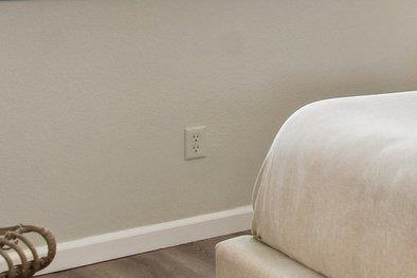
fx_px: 904
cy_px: -59
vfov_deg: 16.7
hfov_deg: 19.4
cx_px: 754
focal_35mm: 78
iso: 100
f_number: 8
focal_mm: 10
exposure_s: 1/5
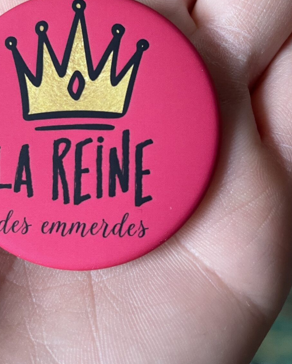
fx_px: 486
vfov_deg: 40.2
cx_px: 94
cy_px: 99
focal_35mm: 45
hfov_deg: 33.1
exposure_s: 1/64
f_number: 1.6
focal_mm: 4.2
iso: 125
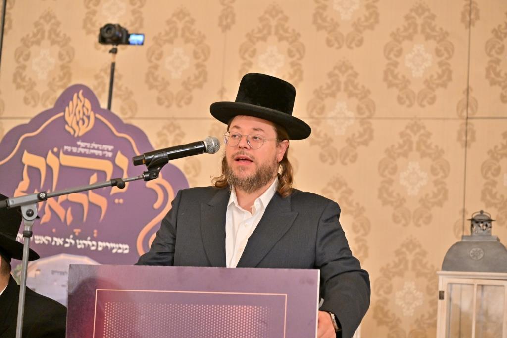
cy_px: 169
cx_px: 254
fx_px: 1324
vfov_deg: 14.6
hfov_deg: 21.7
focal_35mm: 94
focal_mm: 94
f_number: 4
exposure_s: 1/160
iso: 2500
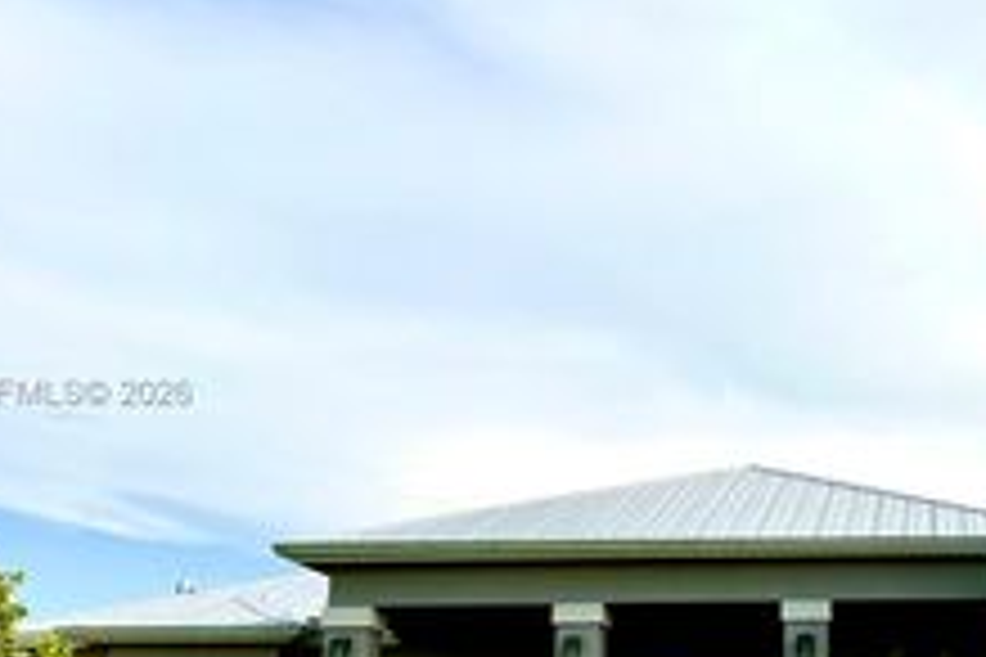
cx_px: 878
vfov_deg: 23.7
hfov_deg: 33.3
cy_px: 394
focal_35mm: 57
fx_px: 1561
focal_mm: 6.86
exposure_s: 1/7042
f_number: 1.78
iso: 80
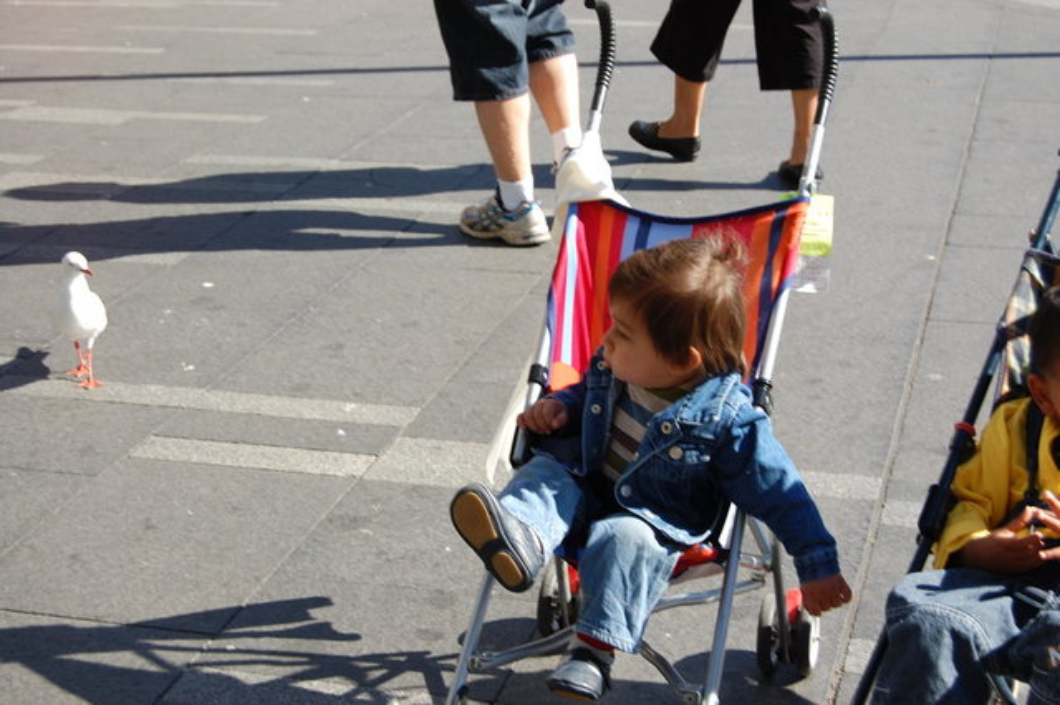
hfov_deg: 31.9
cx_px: 530
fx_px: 1854
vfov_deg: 21.5
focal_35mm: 63
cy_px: 352
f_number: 8
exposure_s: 1/250
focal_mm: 42
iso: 200
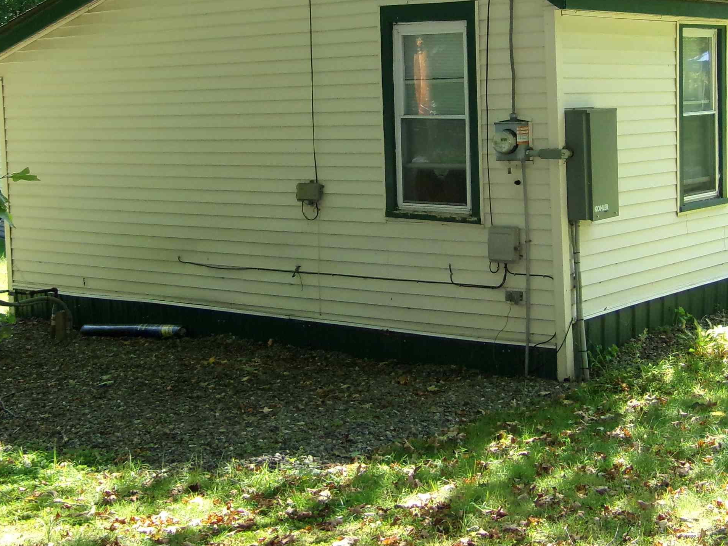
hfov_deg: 29.4
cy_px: 163
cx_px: 356
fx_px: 1388
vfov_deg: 22.1
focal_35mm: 66
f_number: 3.6
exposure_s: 1/350
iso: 200
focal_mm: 7.2
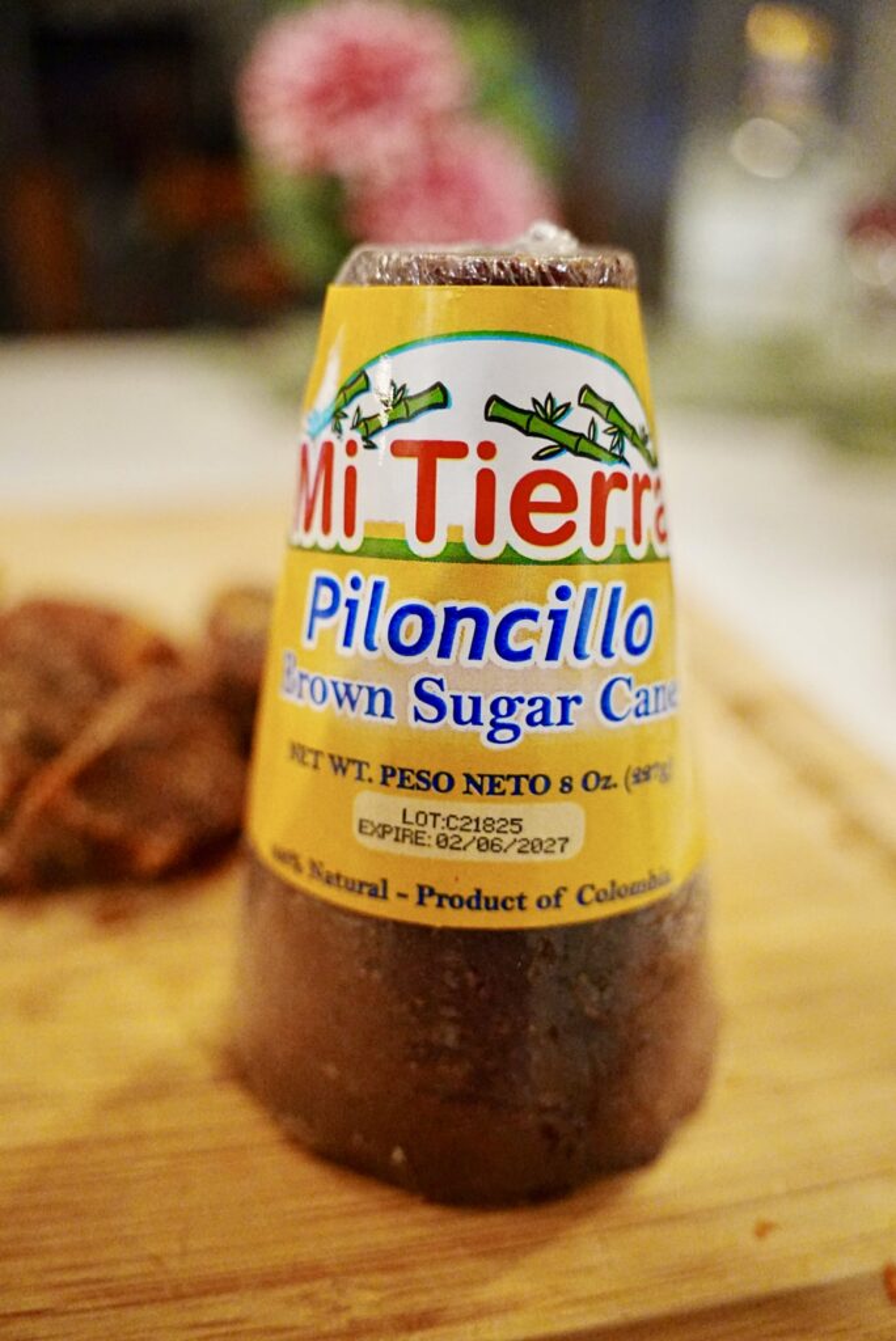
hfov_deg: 44.3
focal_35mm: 30
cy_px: 670
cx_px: 448
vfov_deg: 62.7
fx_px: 1102
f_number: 2.8
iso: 6400
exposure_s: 1/320
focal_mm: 19.7
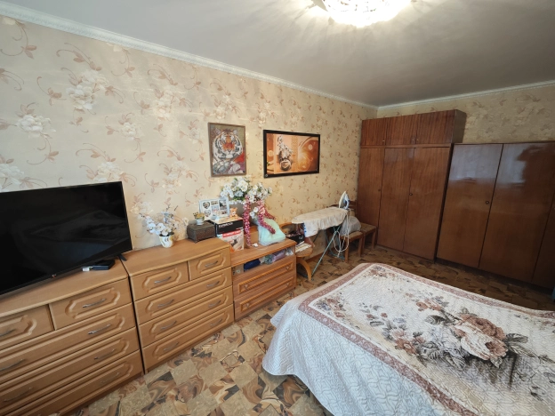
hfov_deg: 102.1
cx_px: 278
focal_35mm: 14
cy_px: 208
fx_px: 224
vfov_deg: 85.7
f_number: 2.2
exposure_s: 1/33.3
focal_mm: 2.16
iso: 640
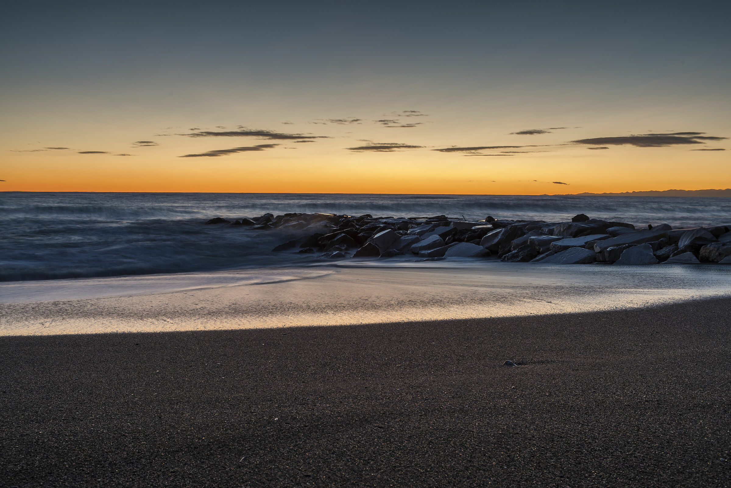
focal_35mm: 40
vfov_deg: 33.4
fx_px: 812
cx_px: 366
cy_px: 244
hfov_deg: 48.4
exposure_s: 2
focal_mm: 40
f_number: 13
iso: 200
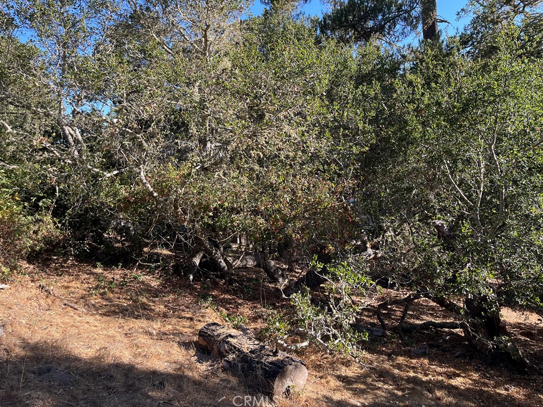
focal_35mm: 28
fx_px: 439
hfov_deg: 63.4
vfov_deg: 49.7
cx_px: 262
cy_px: 190
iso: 50
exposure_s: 1/552
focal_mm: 5.1
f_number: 1.6
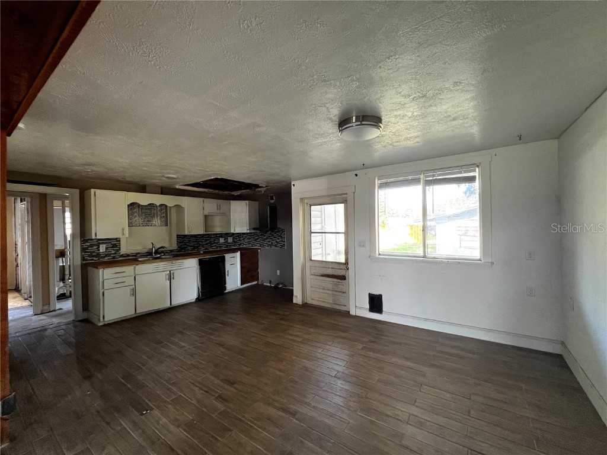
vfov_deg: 89.9
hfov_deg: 106.2
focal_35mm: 13
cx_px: 304
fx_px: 228
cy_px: 228
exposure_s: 1/98
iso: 250
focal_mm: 1.57
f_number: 1.8
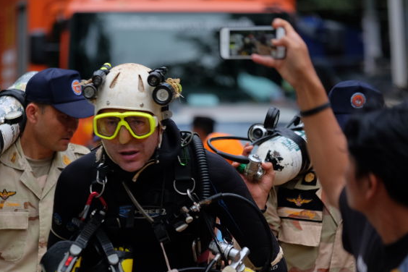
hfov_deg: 5.4
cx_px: 131
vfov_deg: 3.6
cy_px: 240
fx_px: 4318
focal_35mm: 381
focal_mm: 140
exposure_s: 1/1000
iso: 400
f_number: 2.8
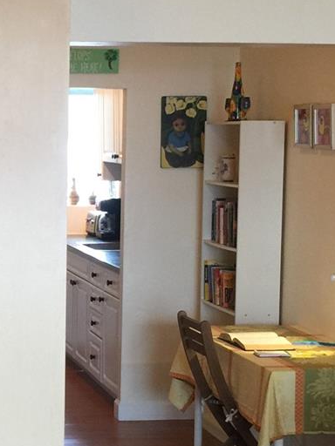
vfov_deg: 28.1
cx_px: 53
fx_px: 877
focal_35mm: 68
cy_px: 111
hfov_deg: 21.3
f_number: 2.2
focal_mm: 4.15
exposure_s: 1/30
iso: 50
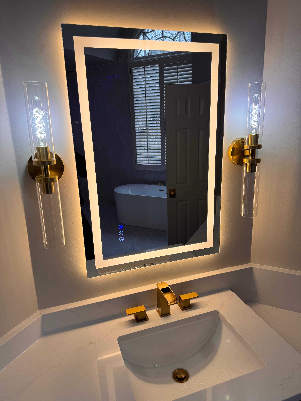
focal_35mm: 24
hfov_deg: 56.8
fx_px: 278
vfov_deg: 71.6
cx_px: 150
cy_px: 200
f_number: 1.78
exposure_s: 1/276
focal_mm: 6.76
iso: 64
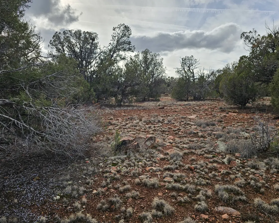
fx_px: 198
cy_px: 112
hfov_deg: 70.3
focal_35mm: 24
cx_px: 140
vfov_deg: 58.8
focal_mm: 6.3
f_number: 1.7
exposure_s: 1/505
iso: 10
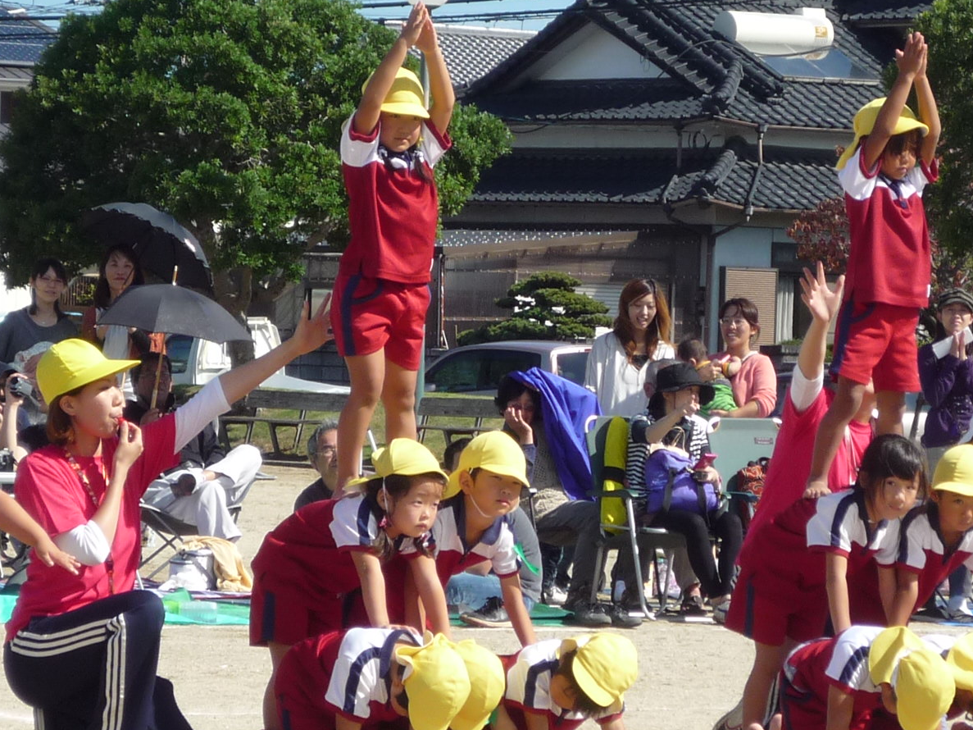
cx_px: 624
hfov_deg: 9.0
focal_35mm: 221
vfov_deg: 6.7
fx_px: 6211
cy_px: 376
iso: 100
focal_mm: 16.3
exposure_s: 1/400
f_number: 5.7
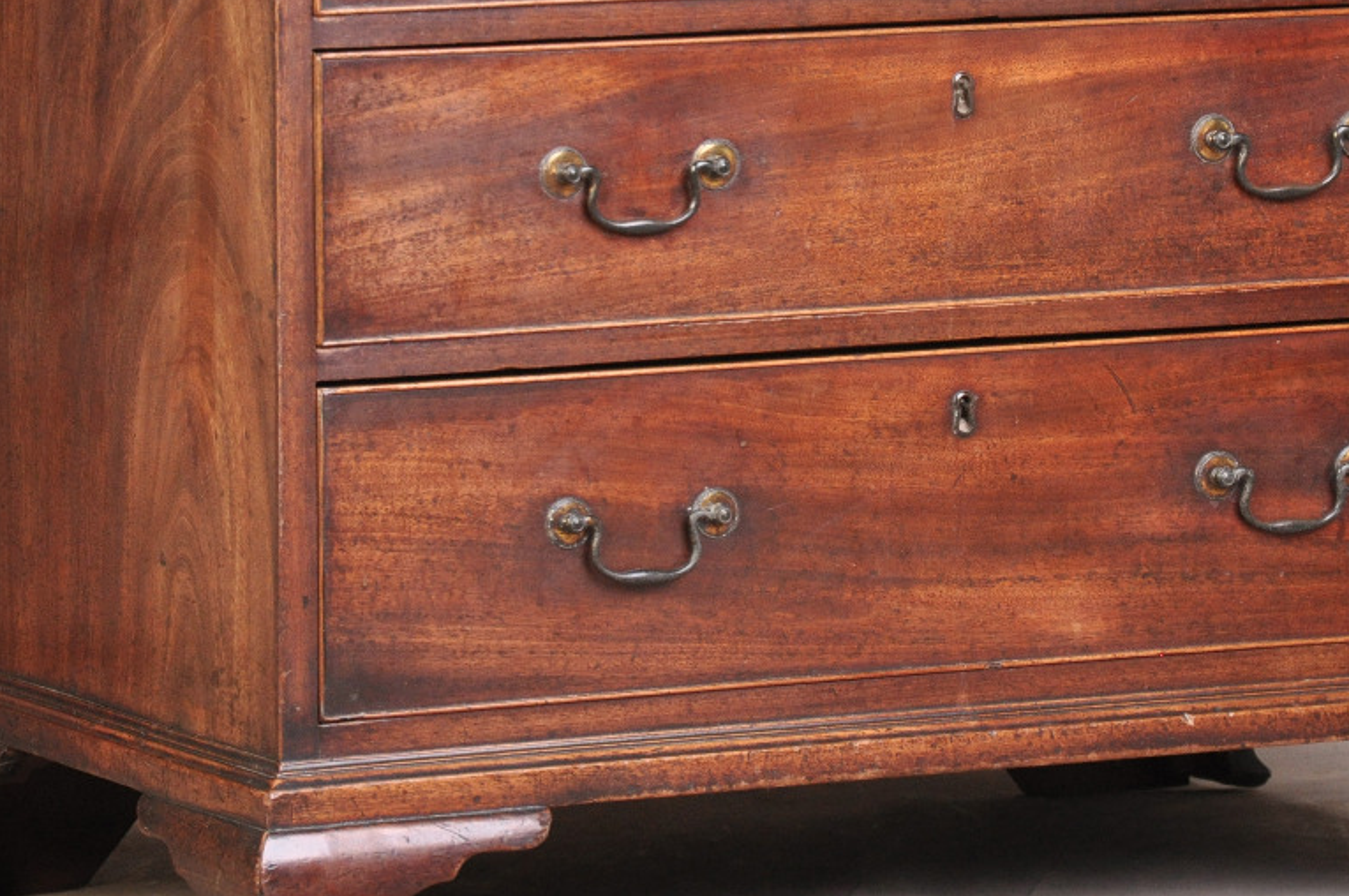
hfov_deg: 8.2
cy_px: 183
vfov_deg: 5.5
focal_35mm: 251
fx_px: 9393
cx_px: 730
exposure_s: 1/100
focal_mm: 80
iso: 800
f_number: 6.3
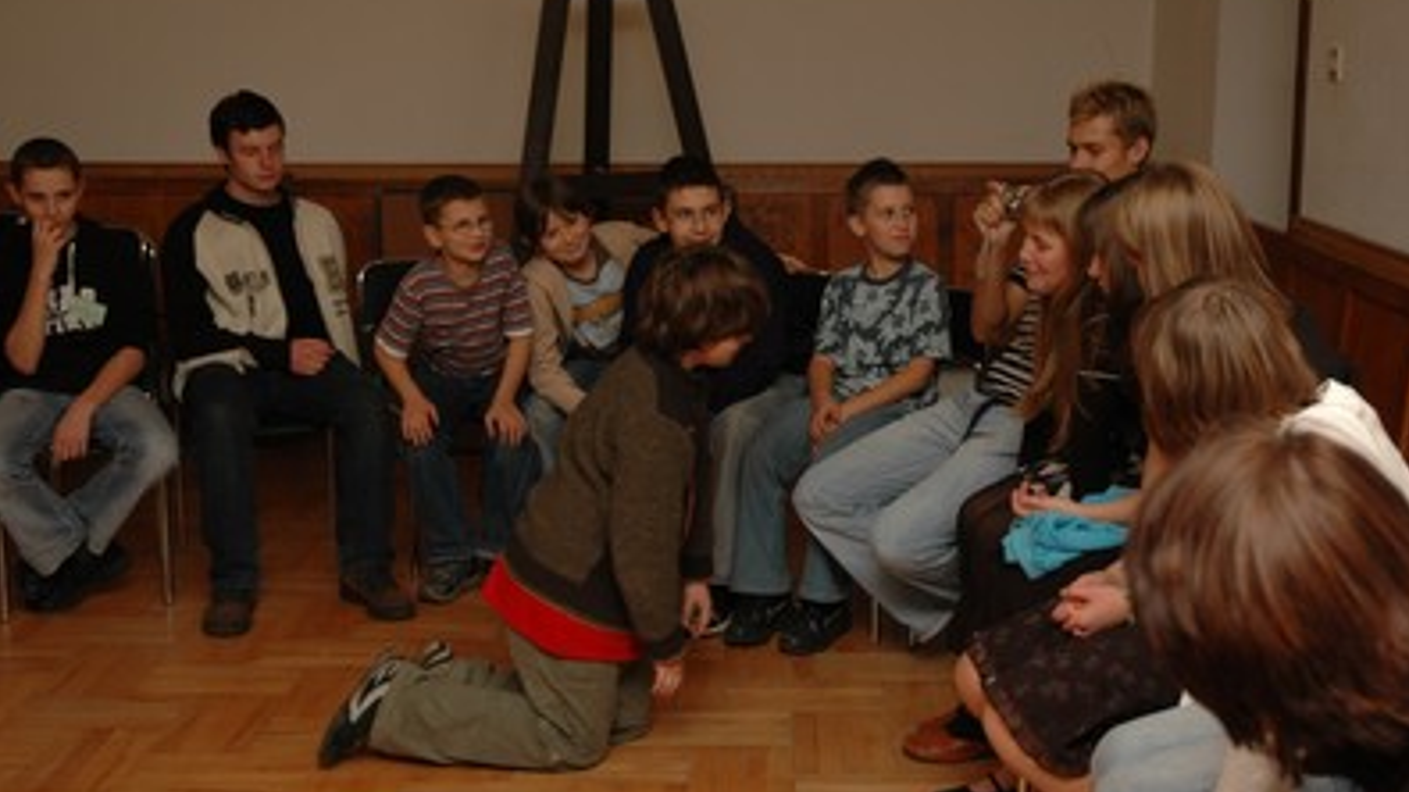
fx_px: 2017
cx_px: 710
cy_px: 364
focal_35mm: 54
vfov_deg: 22.2
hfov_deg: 38.5
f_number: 5.6
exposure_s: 1/45
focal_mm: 34
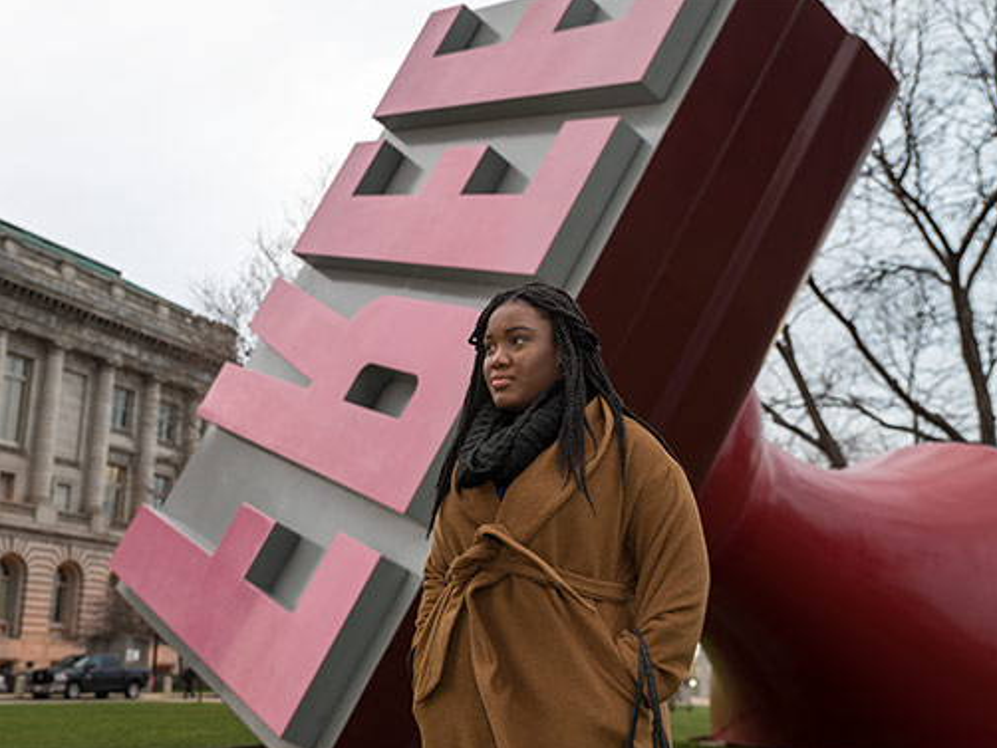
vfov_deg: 36.0
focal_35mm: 40
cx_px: 510
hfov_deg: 46.8
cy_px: 378
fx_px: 1153
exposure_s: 1/60
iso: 200
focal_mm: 36
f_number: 4
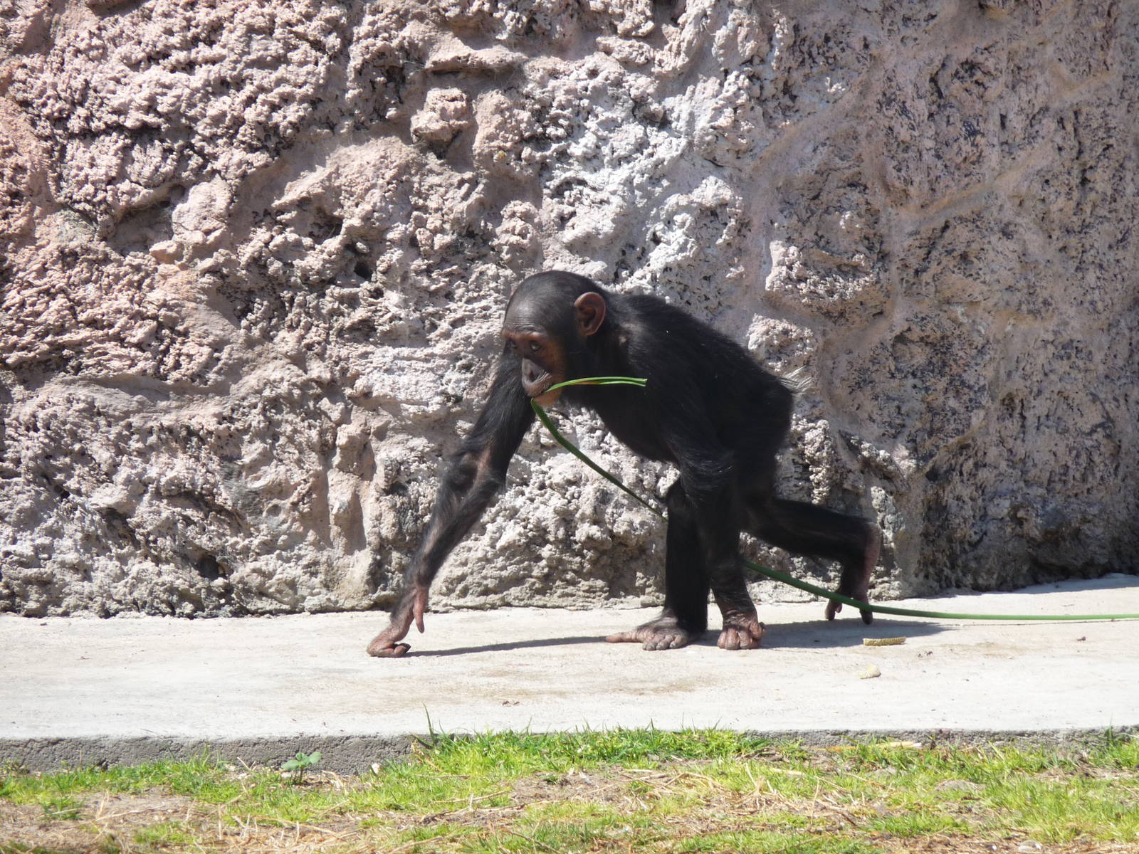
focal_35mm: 280
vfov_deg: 5.3
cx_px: 570
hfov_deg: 7.1
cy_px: 427
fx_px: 9213
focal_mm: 47
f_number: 4.9
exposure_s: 1/320
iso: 100
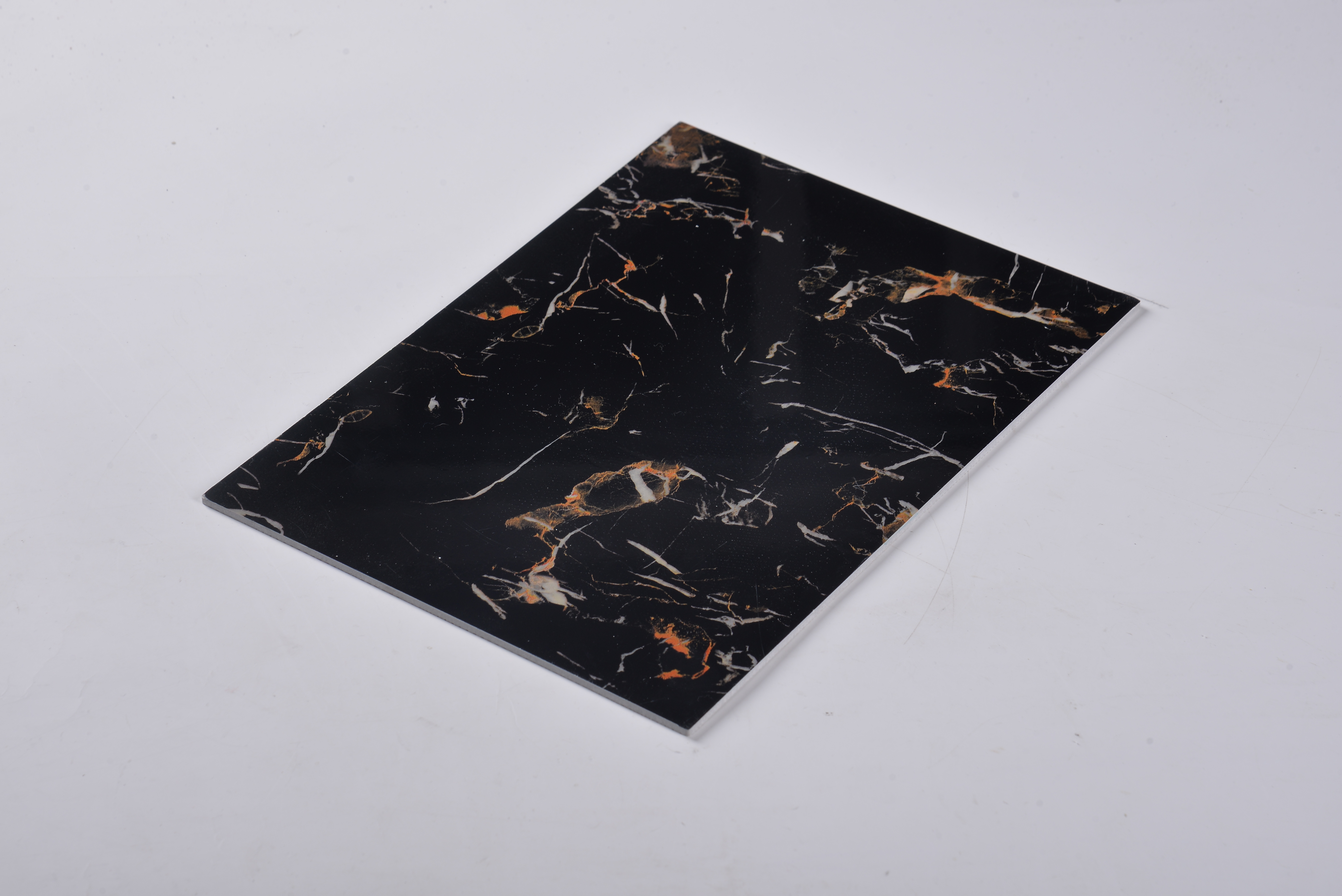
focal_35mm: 112
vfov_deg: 12.2
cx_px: 671
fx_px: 4176
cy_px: 448
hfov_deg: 18.3
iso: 200
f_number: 11
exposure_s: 1/125
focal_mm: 112
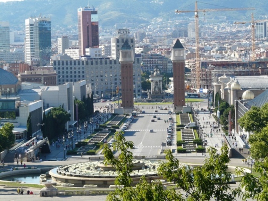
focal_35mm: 120
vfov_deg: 12.3
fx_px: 929
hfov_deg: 16.4
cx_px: 134
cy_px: 100
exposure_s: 1/250
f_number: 5.6
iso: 100
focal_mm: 19.7
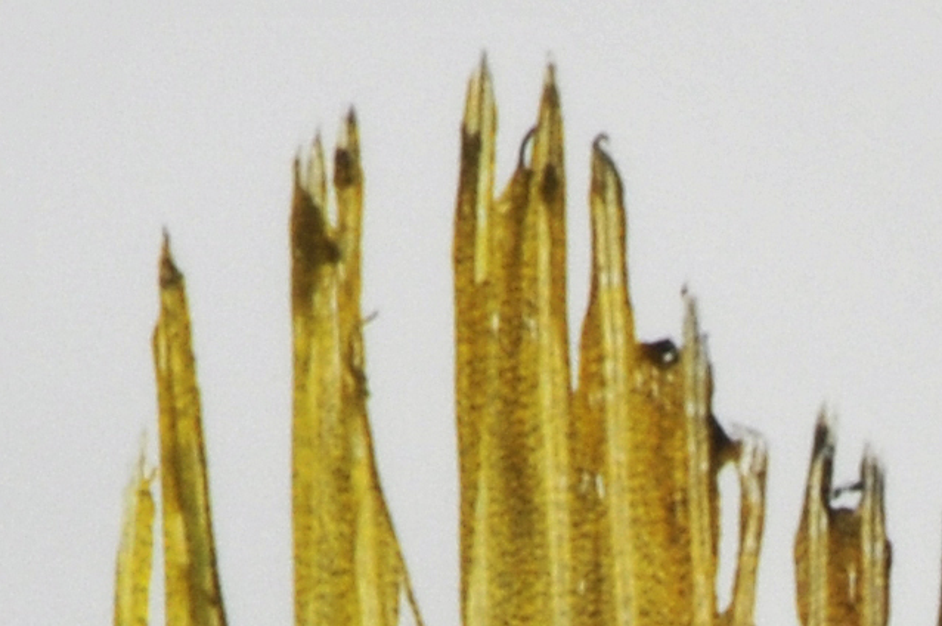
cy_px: 1760
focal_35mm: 1058
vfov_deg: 1.3
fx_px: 27665
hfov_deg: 1.9
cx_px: 1589
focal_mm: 105
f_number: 36
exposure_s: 1/60
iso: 200
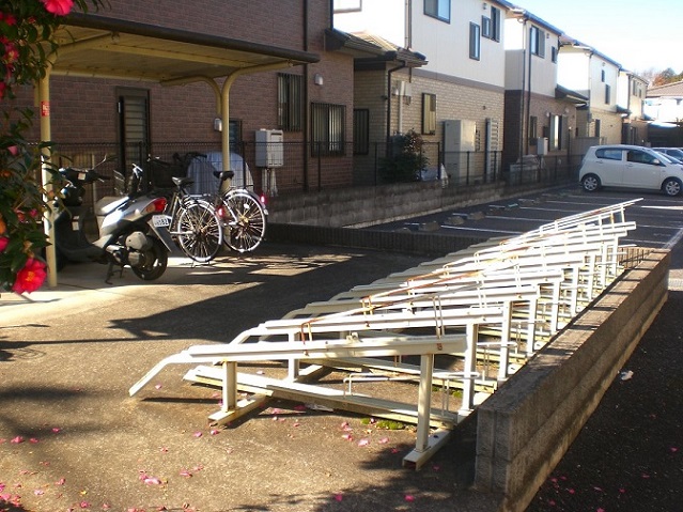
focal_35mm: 38
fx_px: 750
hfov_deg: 49.0
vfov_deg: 37.7
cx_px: 342
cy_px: 256
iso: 50
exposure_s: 1/320
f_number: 3.1
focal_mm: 6.3
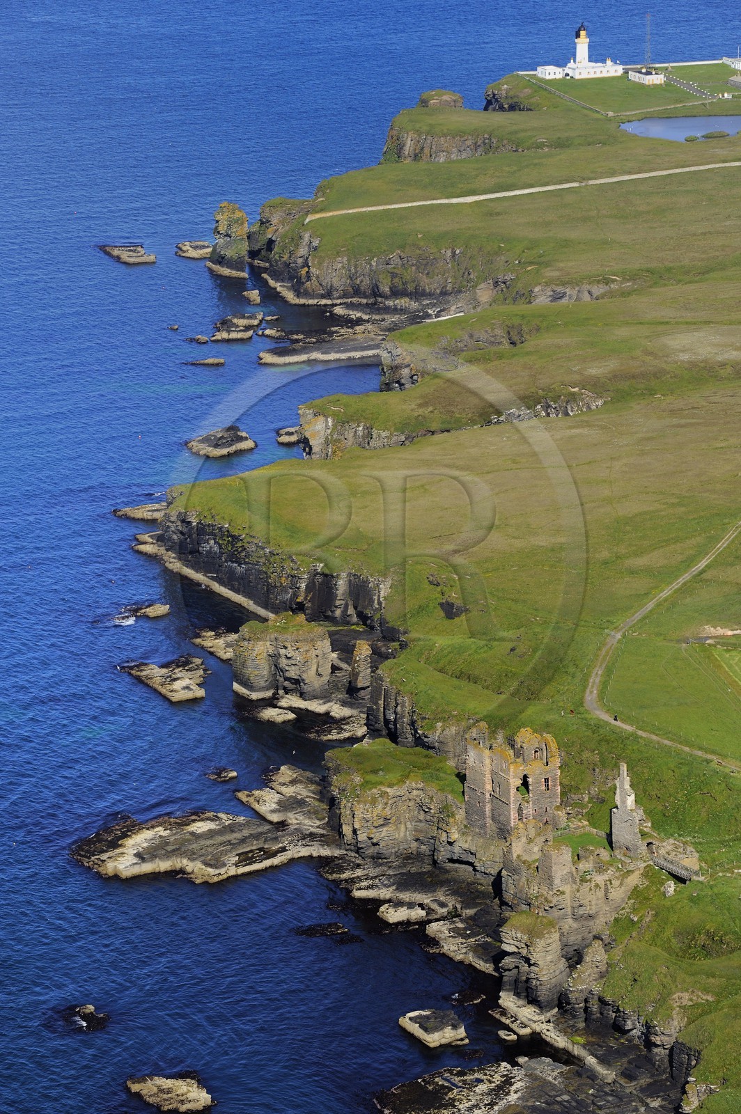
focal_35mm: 122
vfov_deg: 16.8
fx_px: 3773
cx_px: 370
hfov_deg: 11.2
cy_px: 557
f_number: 8
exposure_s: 1/800
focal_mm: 122
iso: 400
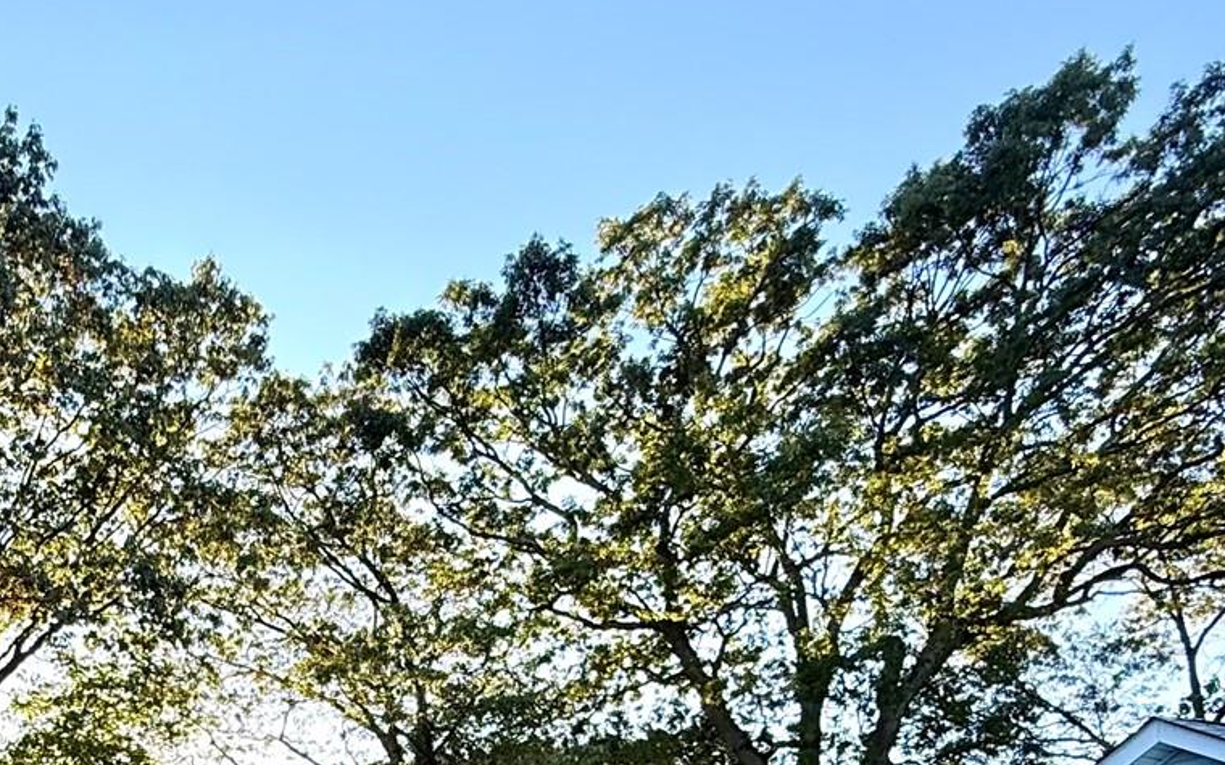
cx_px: 148
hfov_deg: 45.2
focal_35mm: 40
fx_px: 1335
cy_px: 961
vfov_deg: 27.4
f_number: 2.2
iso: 64
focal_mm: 2.22
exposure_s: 1/303
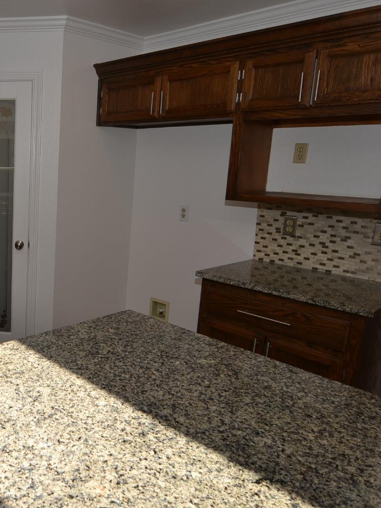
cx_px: 7
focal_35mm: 28
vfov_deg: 63.4
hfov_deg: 43.3
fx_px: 411
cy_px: 245
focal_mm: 12
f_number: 5.6
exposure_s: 1/160
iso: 100
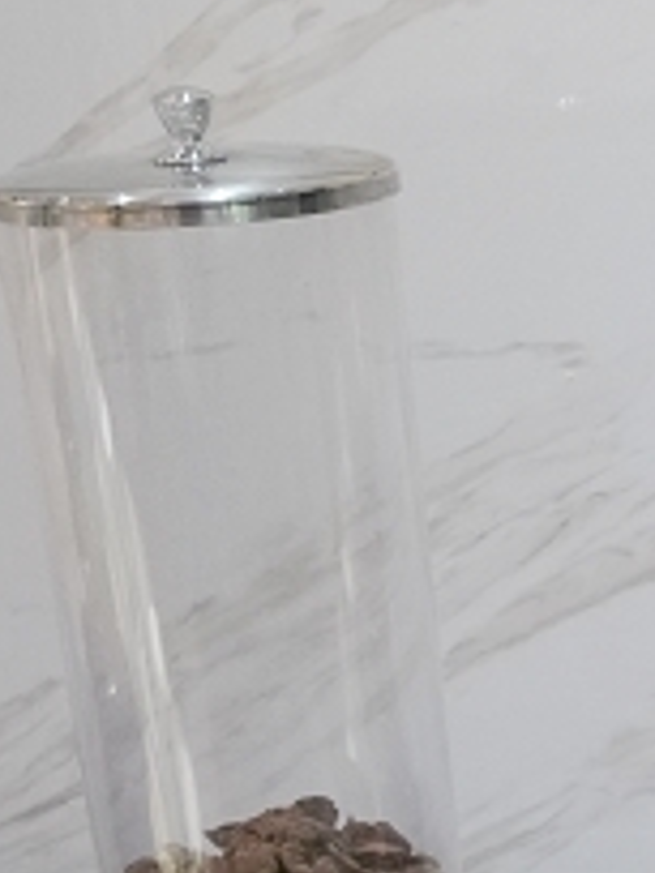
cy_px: 941
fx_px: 5273
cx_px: 2350
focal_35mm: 209
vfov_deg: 9.4
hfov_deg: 6.2
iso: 3200
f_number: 2.8
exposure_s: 1/160
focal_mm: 37
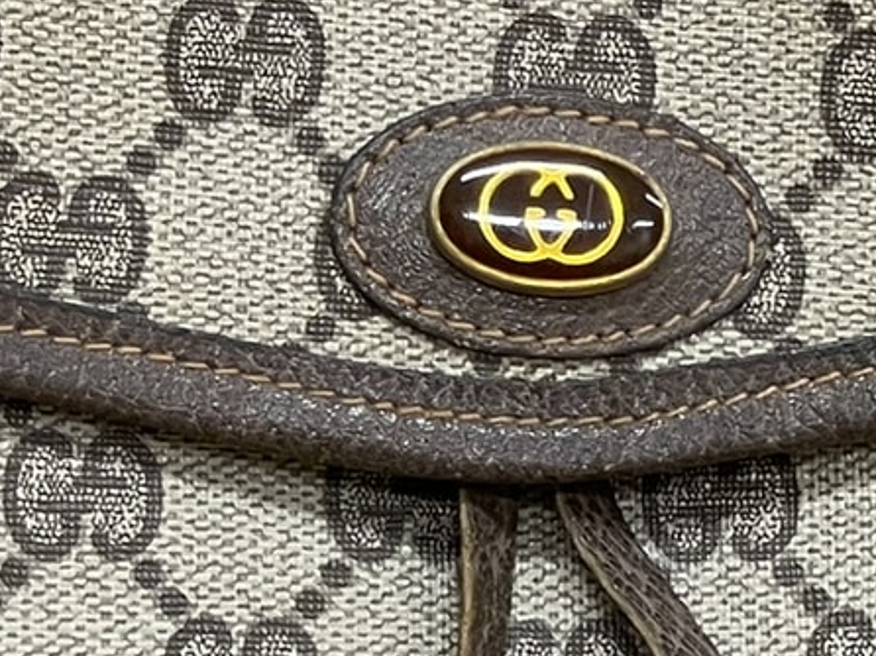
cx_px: 672
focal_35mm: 224
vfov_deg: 6.6
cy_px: 727
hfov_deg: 8.8
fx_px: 5666
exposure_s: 1/77
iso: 160
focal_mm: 6
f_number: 2
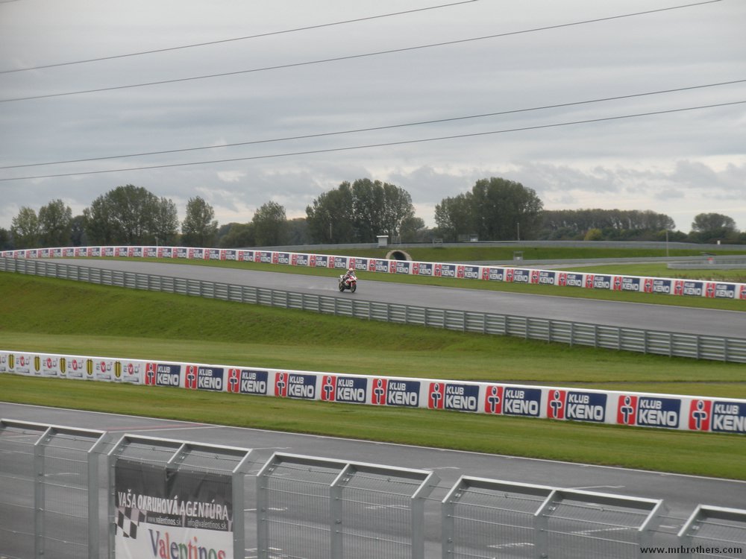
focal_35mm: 117
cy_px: 280
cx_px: 373
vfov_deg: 12.7
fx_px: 2521
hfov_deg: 16.8
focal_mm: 21.2
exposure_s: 1/251
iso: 110
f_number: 5.3
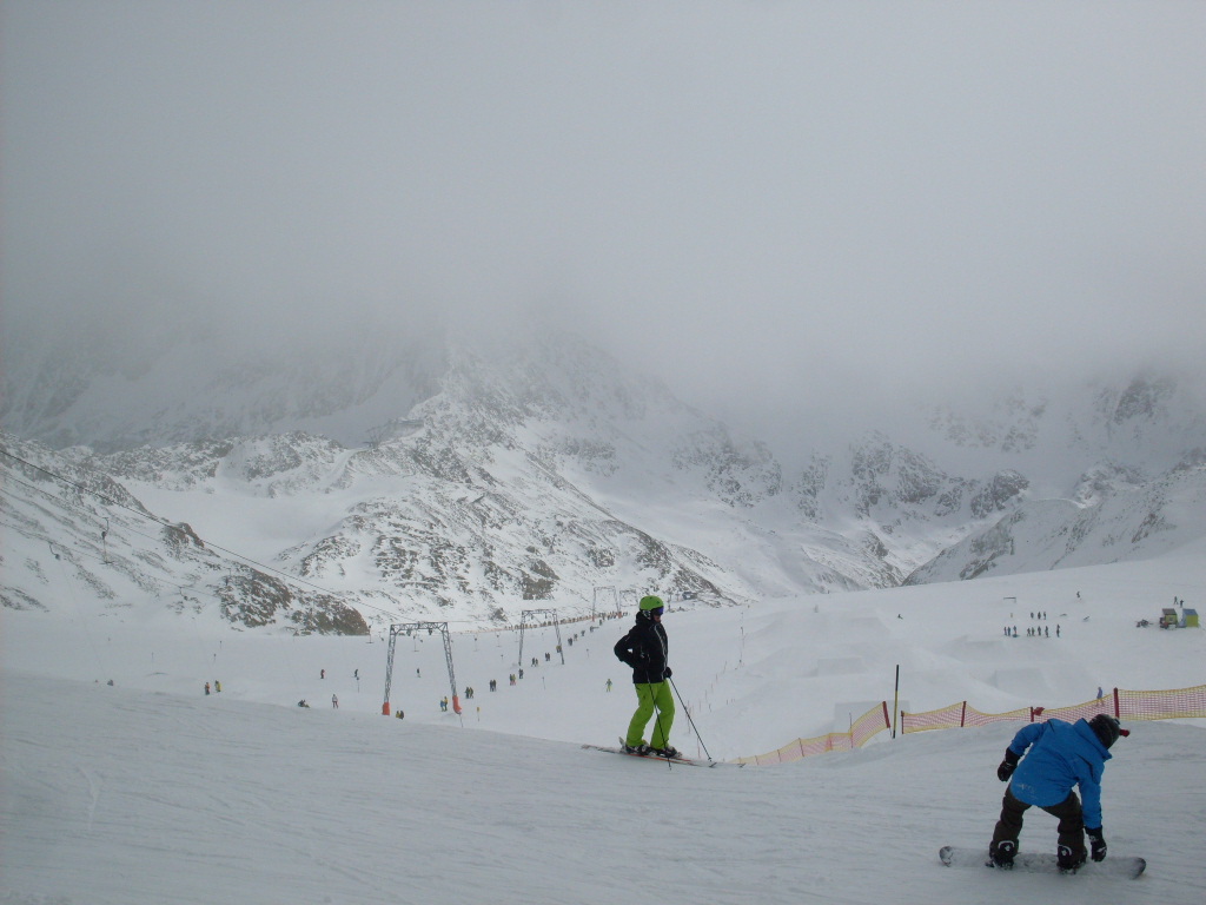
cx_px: 603
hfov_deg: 49.0
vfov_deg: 37.7
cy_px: 452
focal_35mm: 38
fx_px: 1324
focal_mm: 6.3
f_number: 8.4
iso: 80
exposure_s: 1/1000
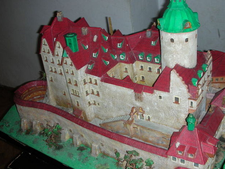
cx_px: 123
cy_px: 90
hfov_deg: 42.0
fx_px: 293
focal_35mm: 45
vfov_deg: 32.2
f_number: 3
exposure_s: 1/60.1
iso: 50
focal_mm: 5.8
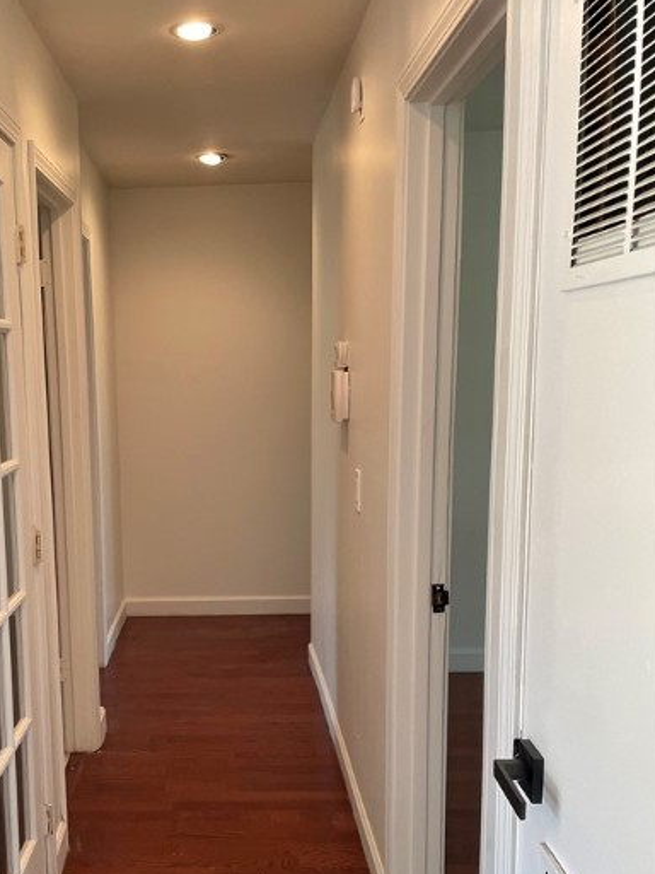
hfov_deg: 36.1
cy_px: 527
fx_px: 984
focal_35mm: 39
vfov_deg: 47.6
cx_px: 174
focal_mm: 4.2
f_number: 1.6
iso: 100
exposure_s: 1/120
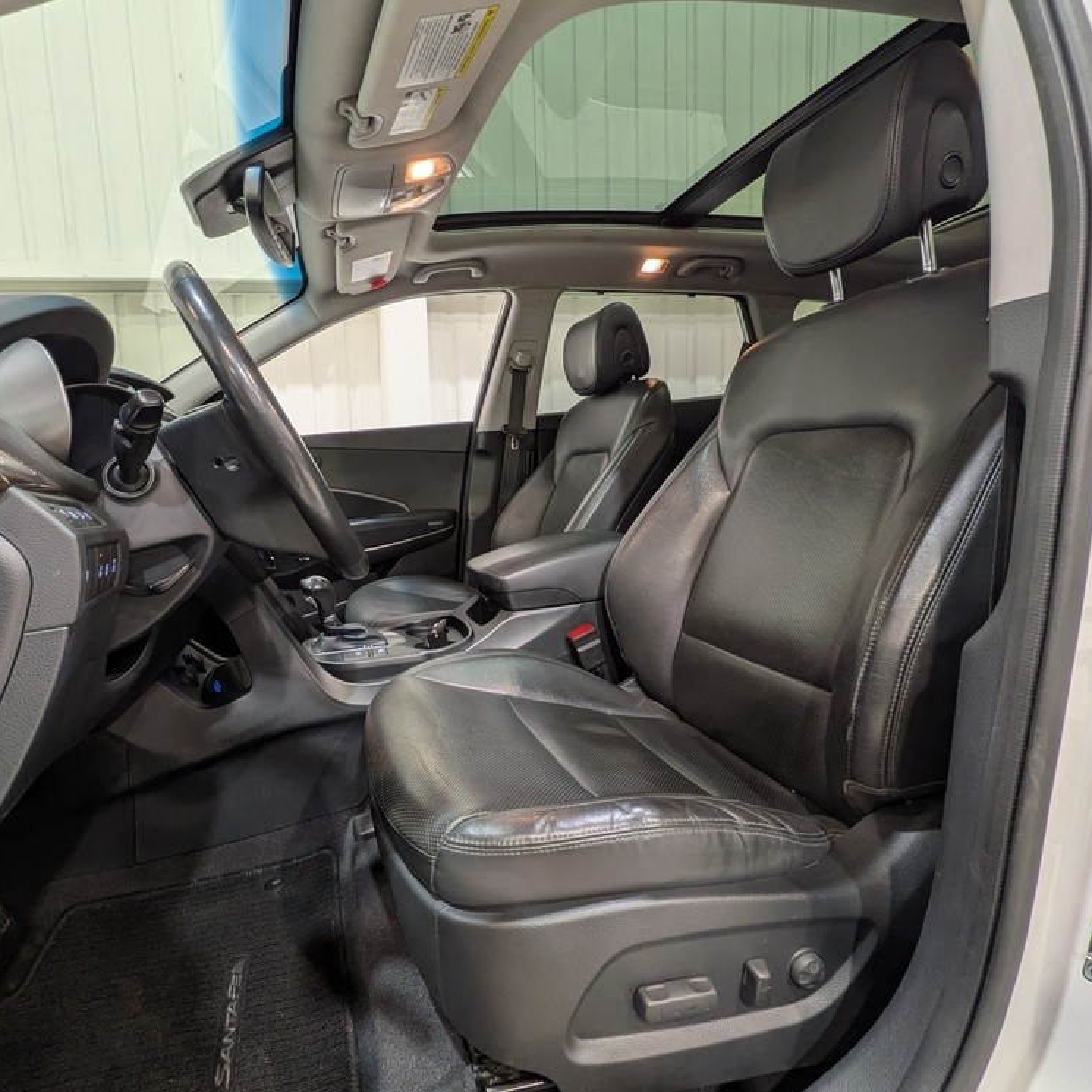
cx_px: 428
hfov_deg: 82.8
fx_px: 607
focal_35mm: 17
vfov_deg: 84.0
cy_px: 539
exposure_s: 1/25
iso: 57
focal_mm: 1.83
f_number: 2.2
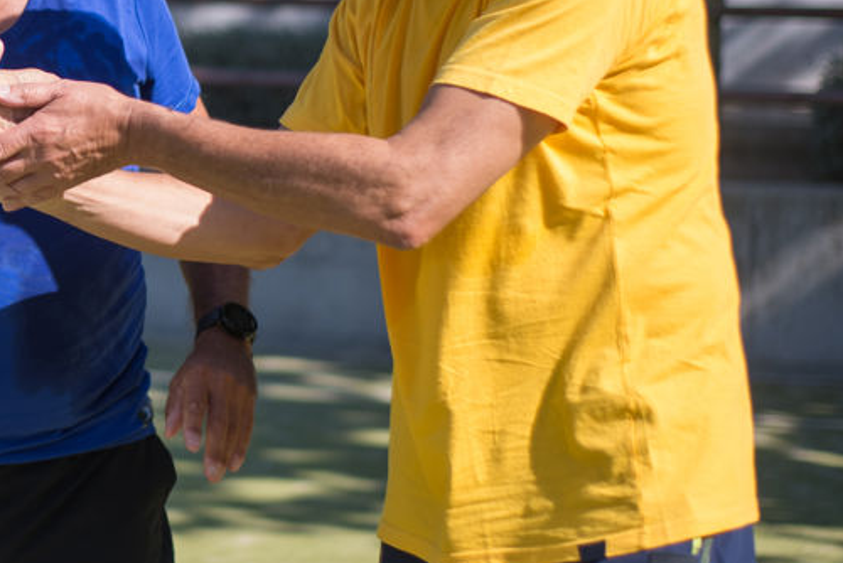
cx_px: -57
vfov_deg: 10.7
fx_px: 2999
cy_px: 108
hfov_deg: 15.6
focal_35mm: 128
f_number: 2.2
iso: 64
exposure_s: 1/1600
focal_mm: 50
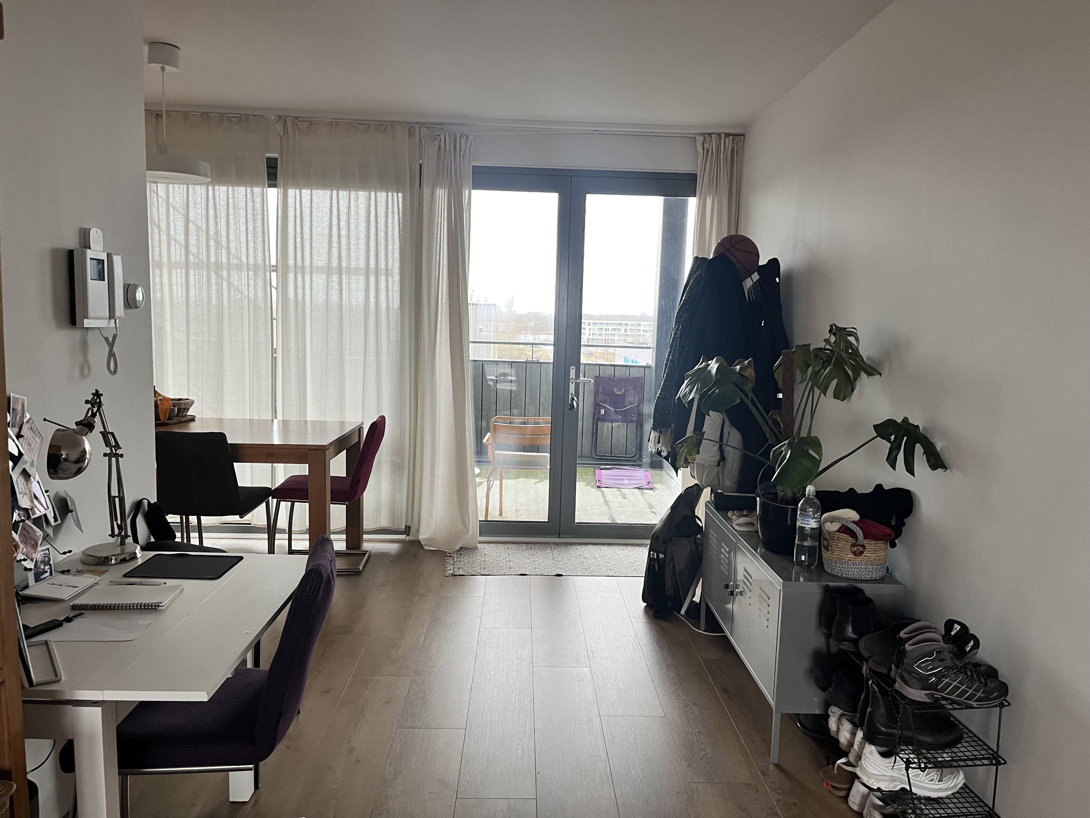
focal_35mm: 26
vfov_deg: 53.1
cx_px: 545
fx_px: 819
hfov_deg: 67.3
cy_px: 409
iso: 64
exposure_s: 1/50
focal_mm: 5.1
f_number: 1.6
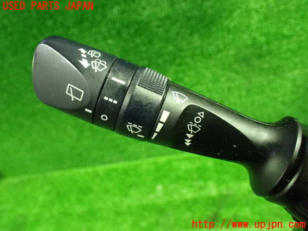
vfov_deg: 46.8
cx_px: 154
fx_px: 267
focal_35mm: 30
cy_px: 116
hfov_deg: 60.0
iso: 1250
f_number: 2.3
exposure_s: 1/30
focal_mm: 5.4
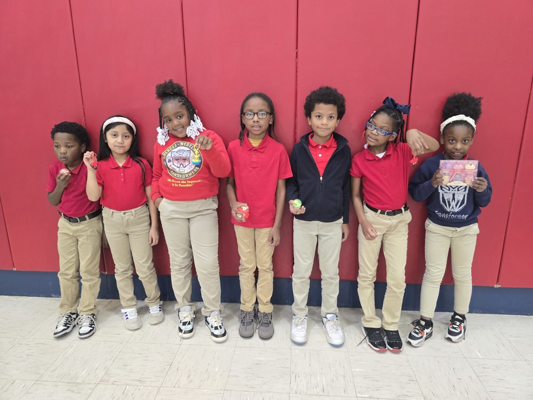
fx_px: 354
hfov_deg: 73.9
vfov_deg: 58.9
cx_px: 266
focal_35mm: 23
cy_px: 200
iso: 500
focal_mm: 6.3
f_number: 1.7
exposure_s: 1/120
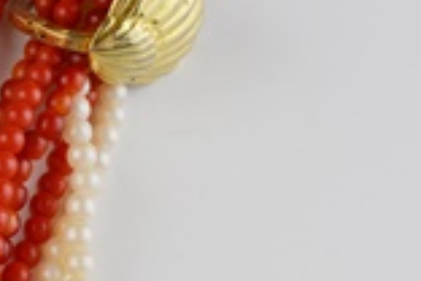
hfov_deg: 15.4
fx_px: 1485
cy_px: 192
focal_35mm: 127
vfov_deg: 10.8
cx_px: -121
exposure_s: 1/200
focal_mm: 22
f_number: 7.1
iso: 200
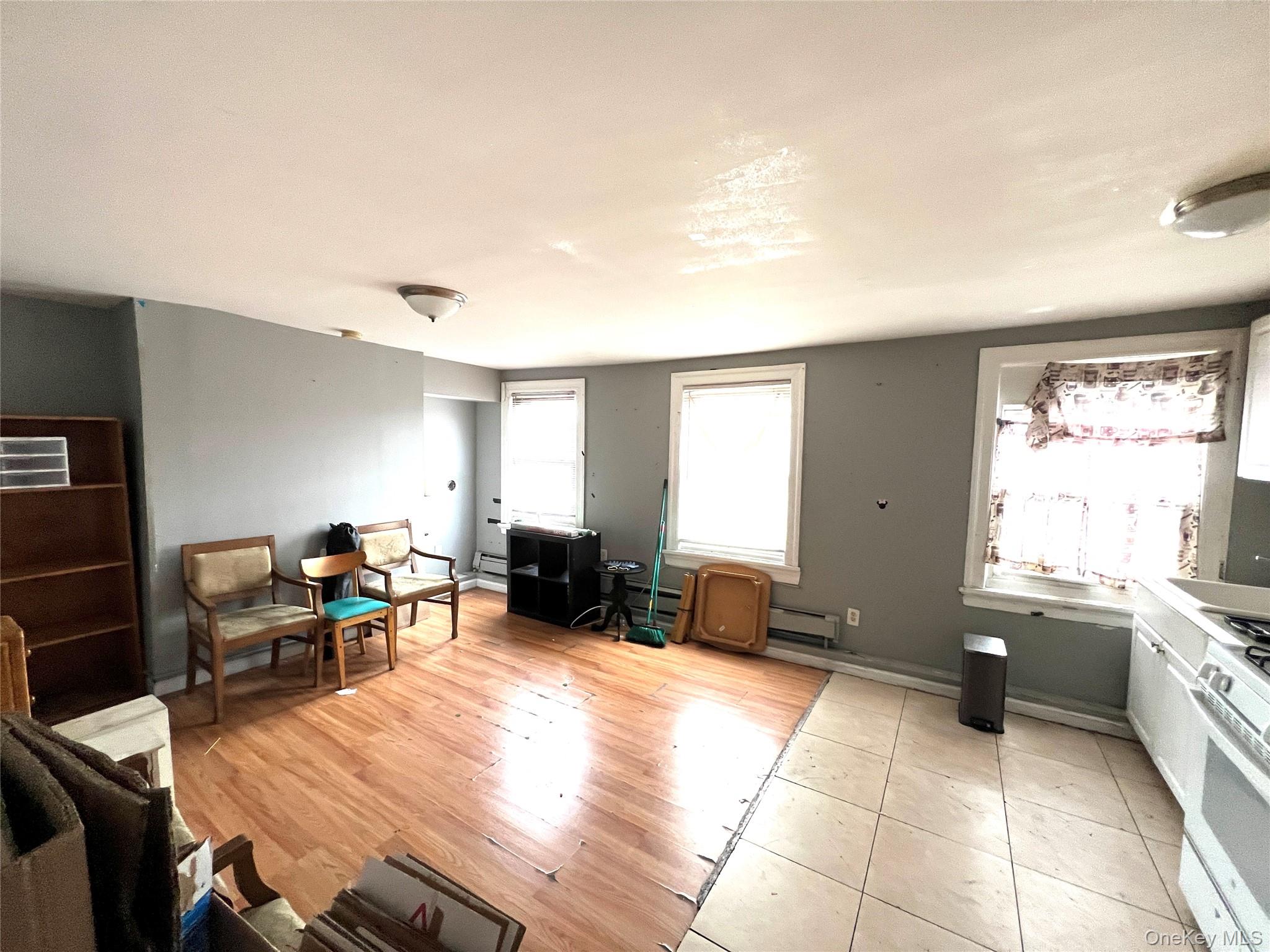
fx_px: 477
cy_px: 476
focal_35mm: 13
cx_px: 635
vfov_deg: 89.9
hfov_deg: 106.2
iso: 250
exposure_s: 1/94
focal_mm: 1.57
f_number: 1.8
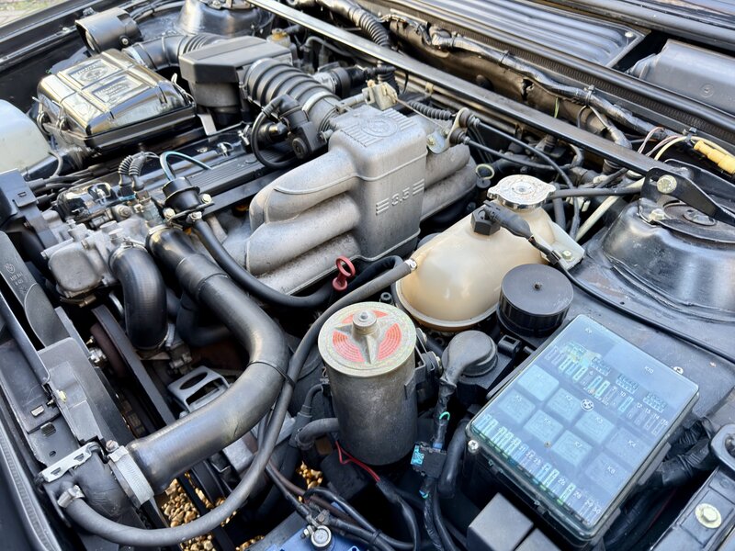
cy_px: 276
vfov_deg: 56.8
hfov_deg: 71.6
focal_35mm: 24
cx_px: 368
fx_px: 510
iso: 100
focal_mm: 6.76
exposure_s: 1/60
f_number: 1.78
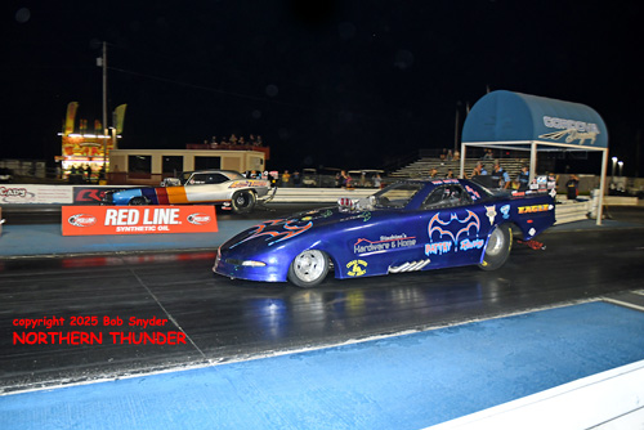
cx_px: 322
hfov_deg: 73.7
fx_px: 430
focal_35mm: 24
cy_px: 215
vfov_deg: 53.2
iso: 640
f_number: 3.2
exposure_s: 1/250
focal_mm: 16
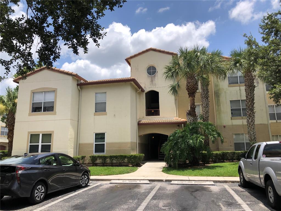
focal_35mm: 28
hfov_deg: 63.4
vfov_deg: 49.7
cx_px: 140
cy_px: 106
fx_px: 227
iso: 20
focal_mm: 3.99
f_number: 1.8
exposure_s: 1/2433
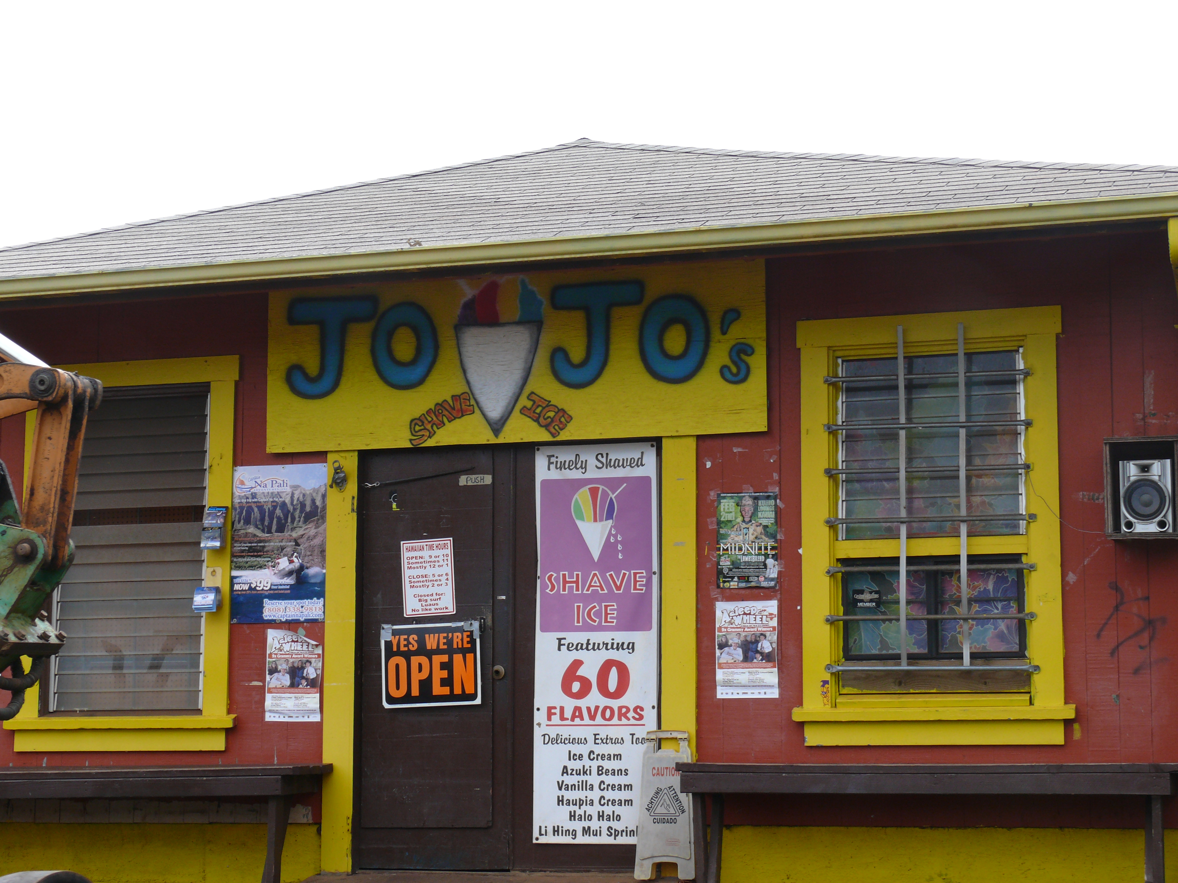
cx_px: 589
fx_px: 2382
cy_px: 442
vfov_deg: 21.0
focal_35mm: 70
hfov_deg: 27.8
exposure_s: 1/200
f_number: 5.6
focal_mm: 14.7
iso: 100
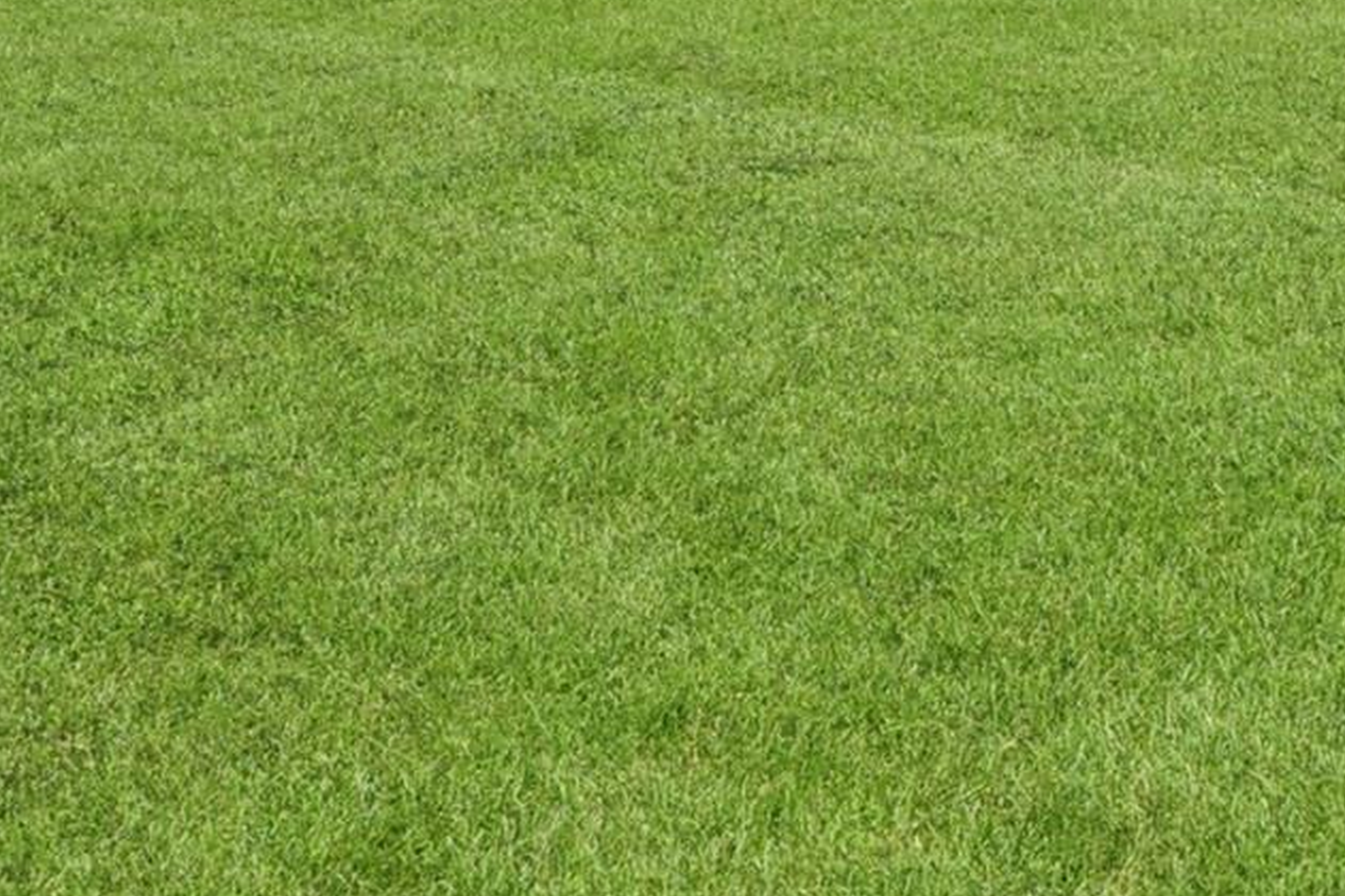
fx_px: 1943
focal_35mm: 52
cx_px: 1345
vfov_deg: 22.1
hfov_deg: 34.7
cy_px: -402
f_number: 8
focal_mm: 16
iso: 200
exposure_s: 1/25
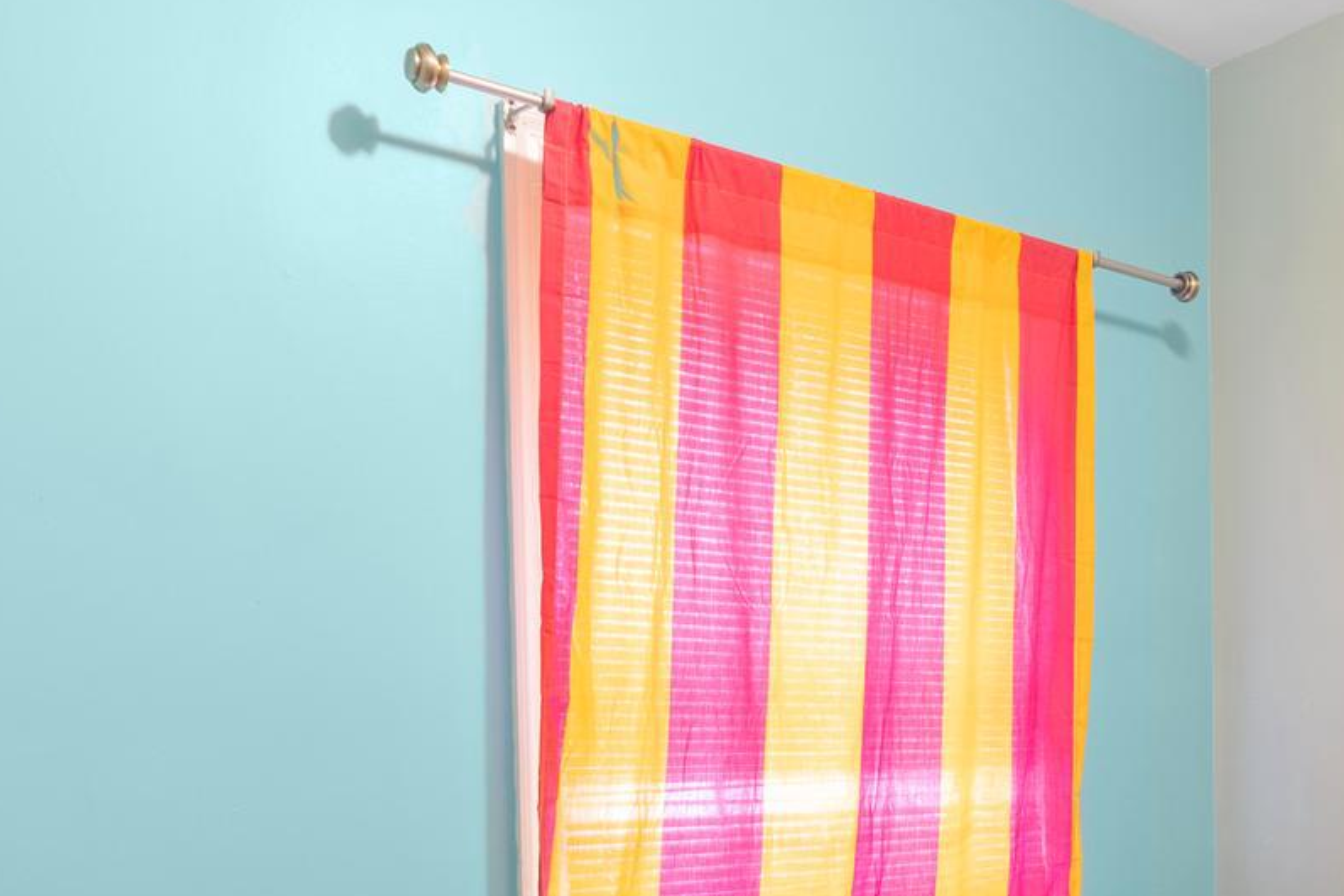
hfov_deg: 49.0
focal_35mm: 36
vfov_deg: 35.0
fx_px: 1344
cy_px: 791
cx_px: 1138
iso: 400
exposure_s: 1/6
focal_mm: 14
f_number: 5.6
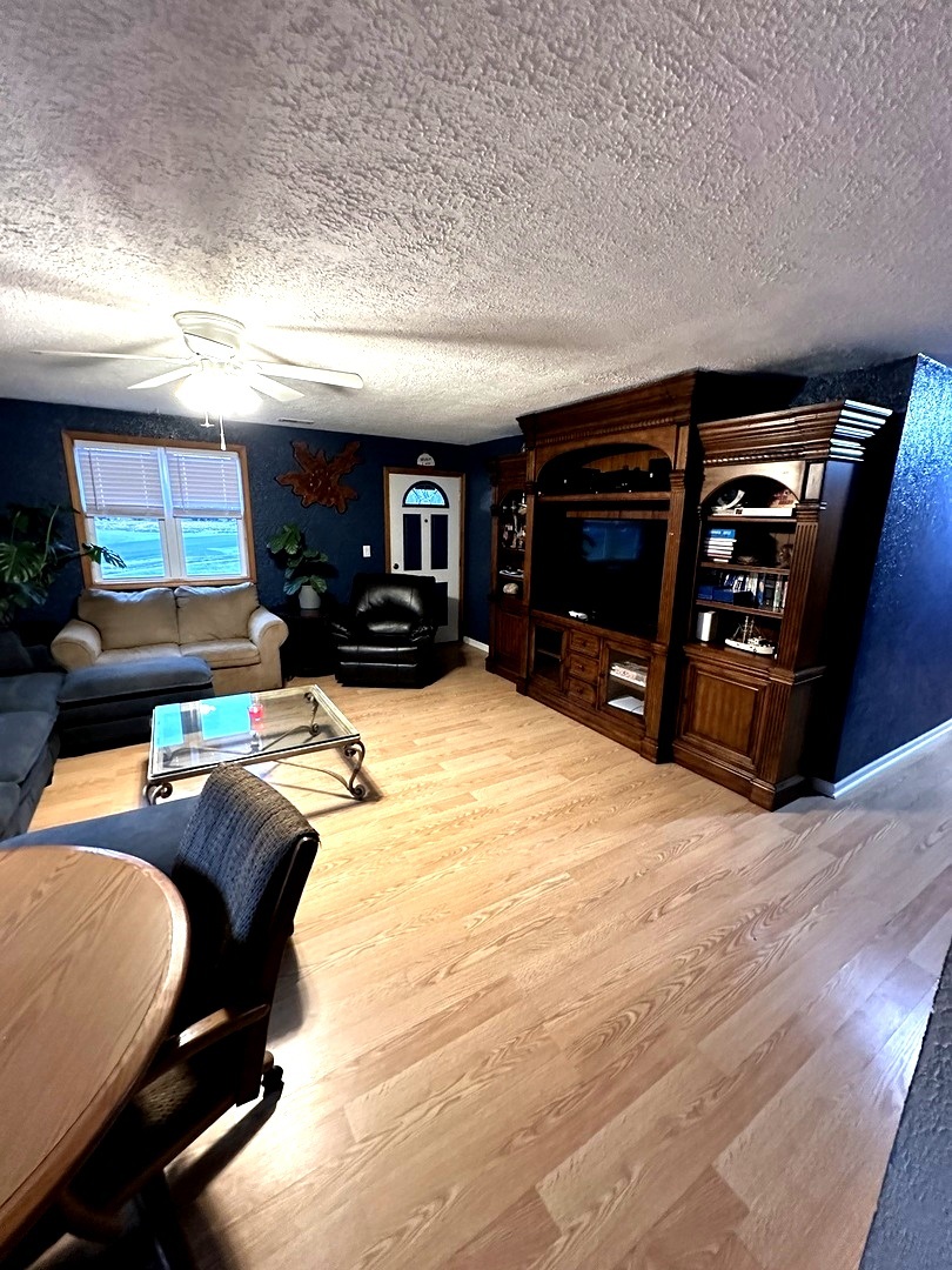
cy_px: 635
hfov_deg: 85.7
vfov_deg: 102.1
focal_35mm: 14
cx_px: 476
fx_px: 513
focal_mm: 2.22
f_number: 2.2
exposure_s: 1/60
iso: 800
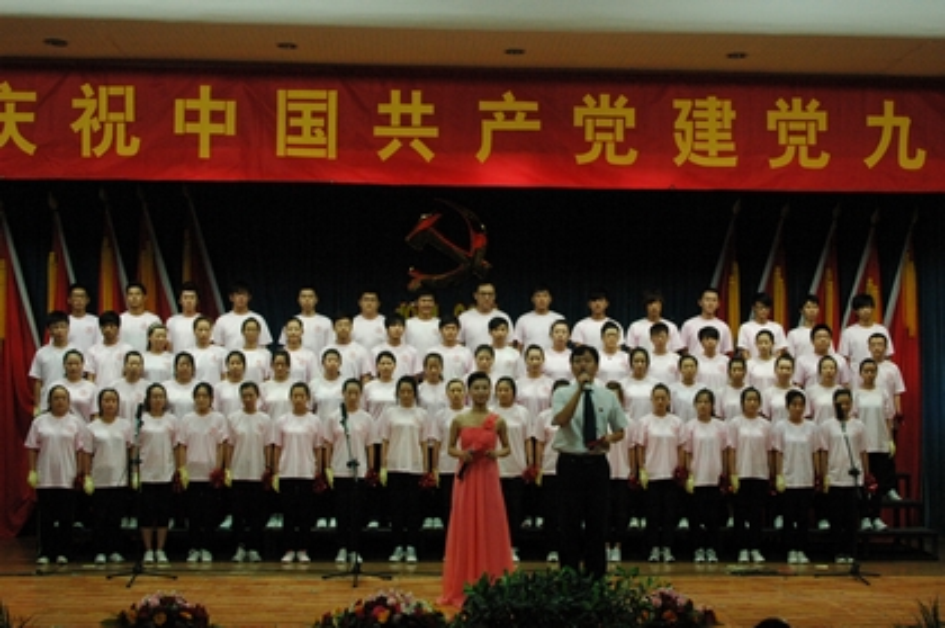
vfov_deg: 26.4
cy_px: 314
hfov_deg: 38.9
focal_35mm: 51
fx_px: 1337
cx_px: 472
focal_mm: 34
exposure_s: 1/60
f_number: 8
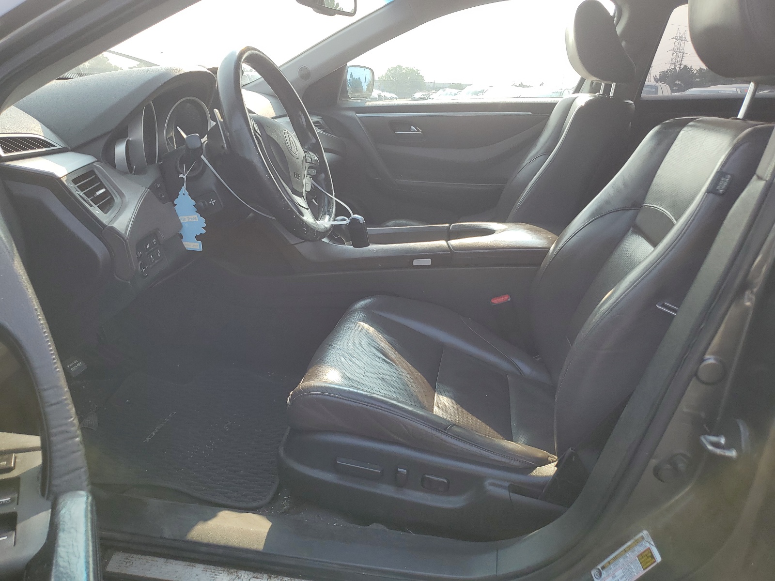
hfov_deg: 67.3
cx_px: 388
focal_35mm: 26
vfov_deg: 53.1
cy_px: 290
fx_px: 582
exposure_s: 1/714
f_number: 1.5
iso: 50
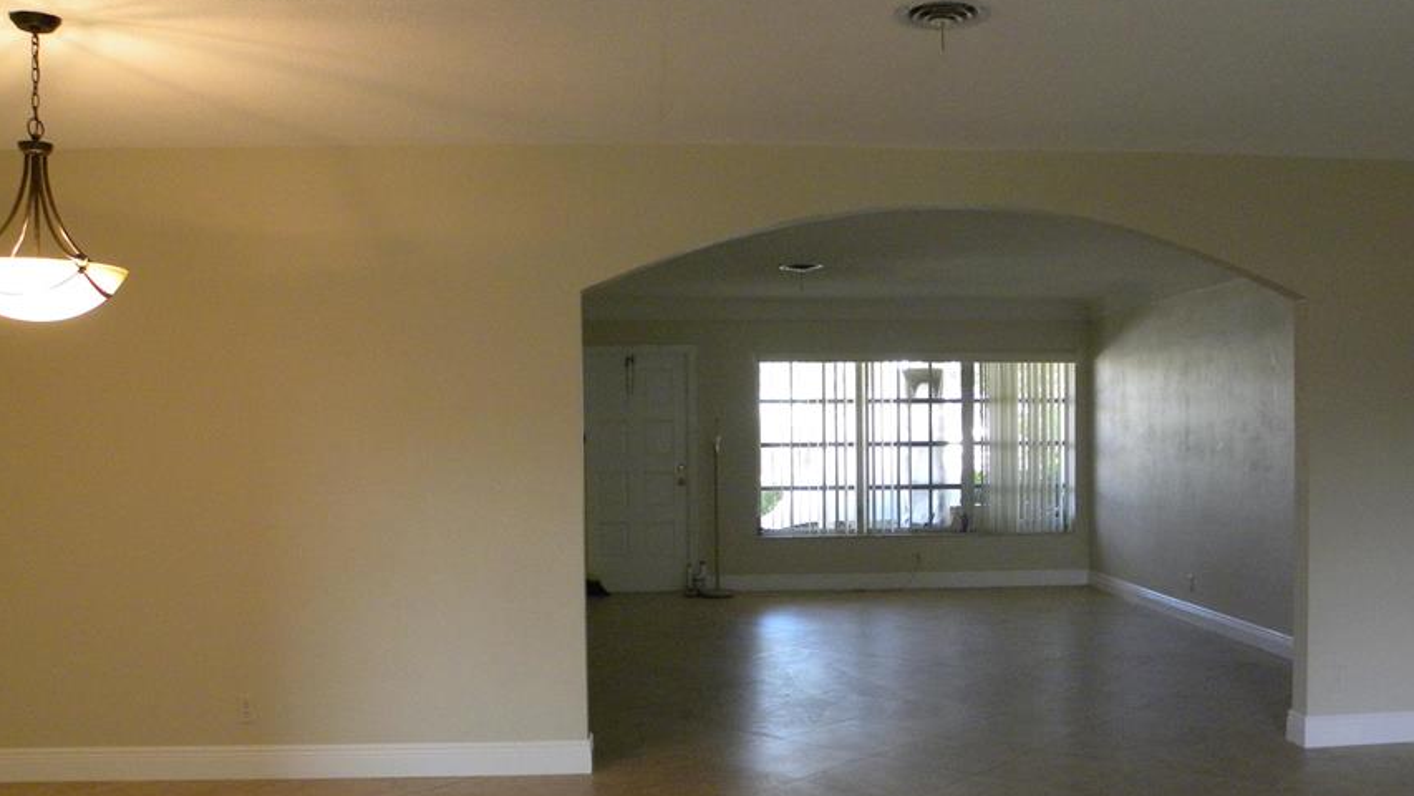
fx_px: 1275
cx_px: 779
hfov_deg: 57.9
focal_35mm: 34
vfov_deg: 34.6
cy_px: 466
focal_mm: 4.6
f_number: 2.8
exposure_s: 1/76.1
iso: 365
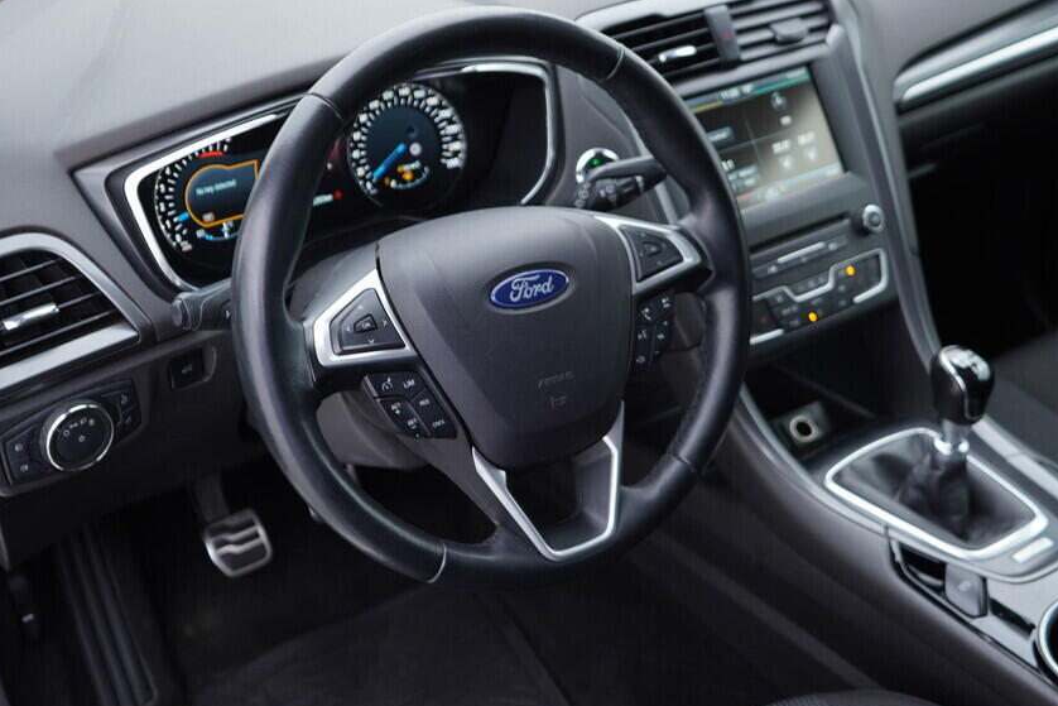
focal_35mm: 44
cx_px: 556
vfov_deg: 30.5
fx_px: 1293
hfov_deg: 44.5
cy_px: 328
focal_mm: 24
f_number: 2.8
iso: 160
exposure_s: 1/40
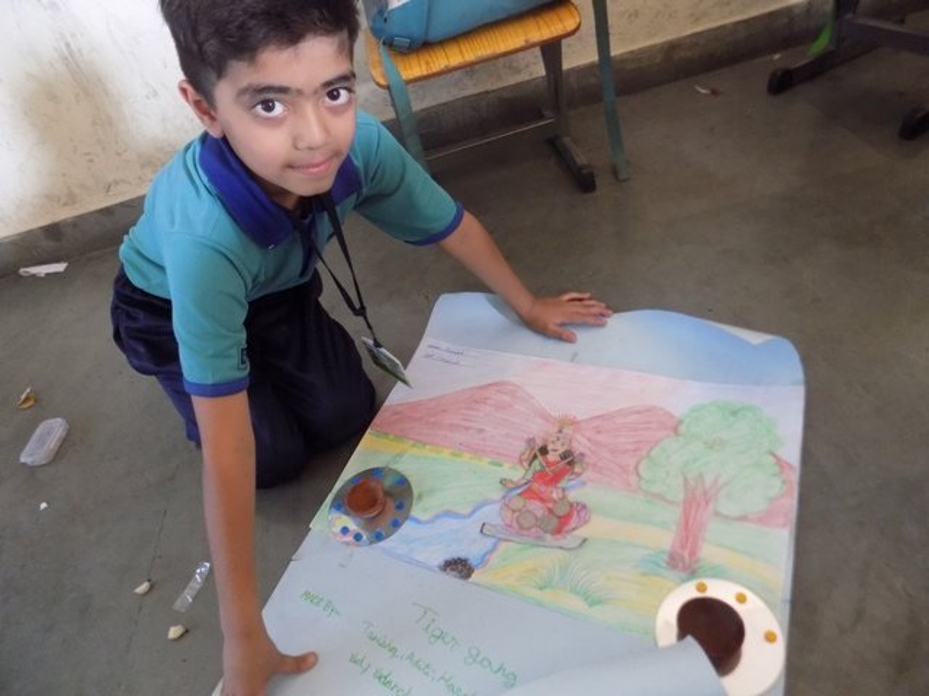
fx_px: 617
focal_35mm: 23
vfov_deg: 58.9
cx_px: 464
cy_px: 348
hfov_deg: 73.9
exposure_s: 1/20
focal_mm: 4
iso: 400
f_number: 3.1
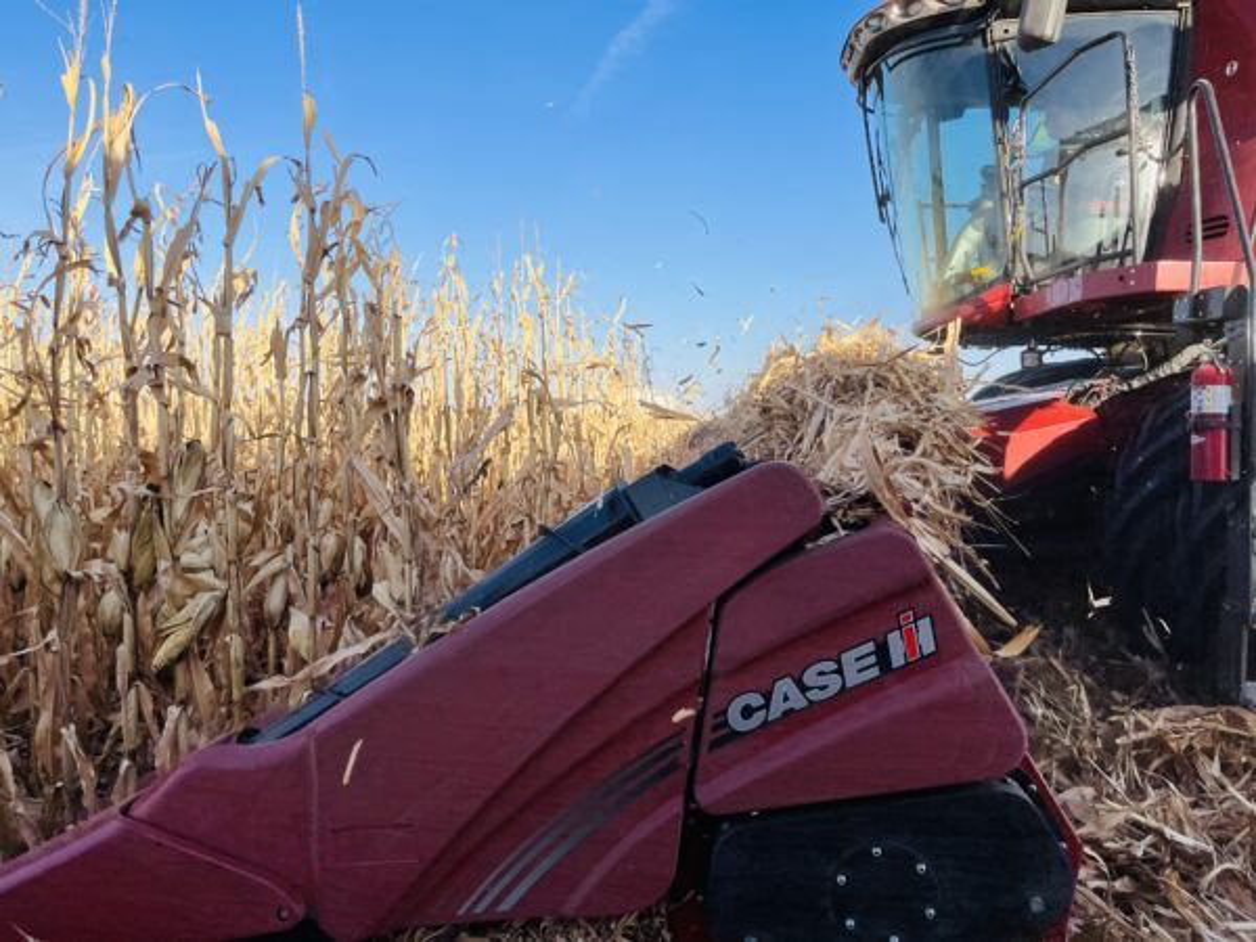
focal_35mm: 26
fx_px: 943
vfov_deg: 53.1
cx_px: 628
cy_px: 471
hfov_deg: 67.3
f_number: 1.6
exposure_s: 1/2571
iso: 50
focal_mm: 5.1
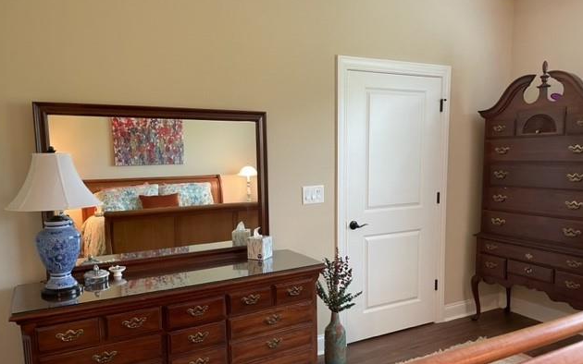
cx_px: 292
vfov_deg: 44.5
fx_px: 445
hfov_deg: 66.5
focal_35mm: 28
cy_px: 202
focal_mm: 4.2
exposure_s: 1/60
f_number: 1.6
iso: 160
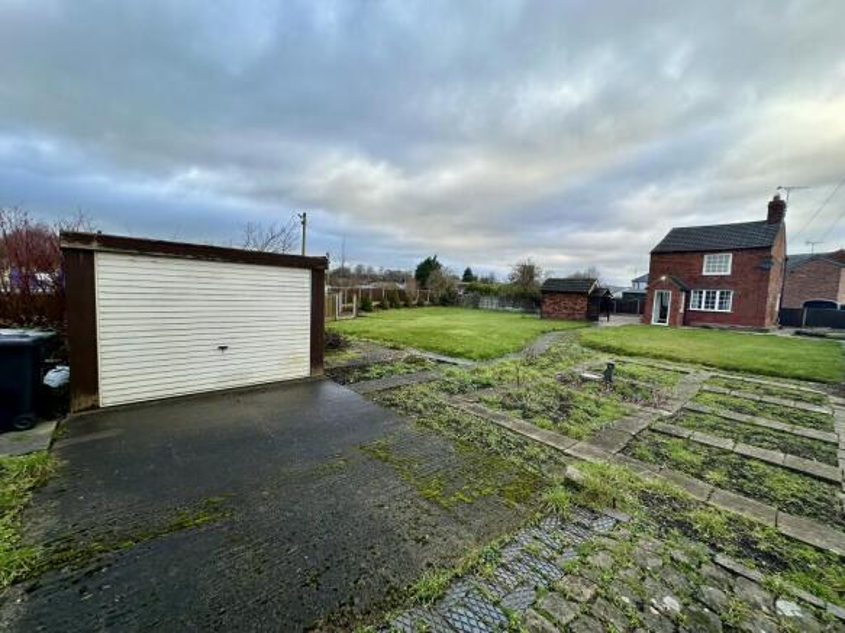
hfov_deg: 102.1
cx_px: 422
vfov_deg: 85.7
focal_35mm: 14
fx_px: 342
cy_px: 316
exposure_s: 1/223
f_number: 2.2
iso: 40
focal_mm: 2.22
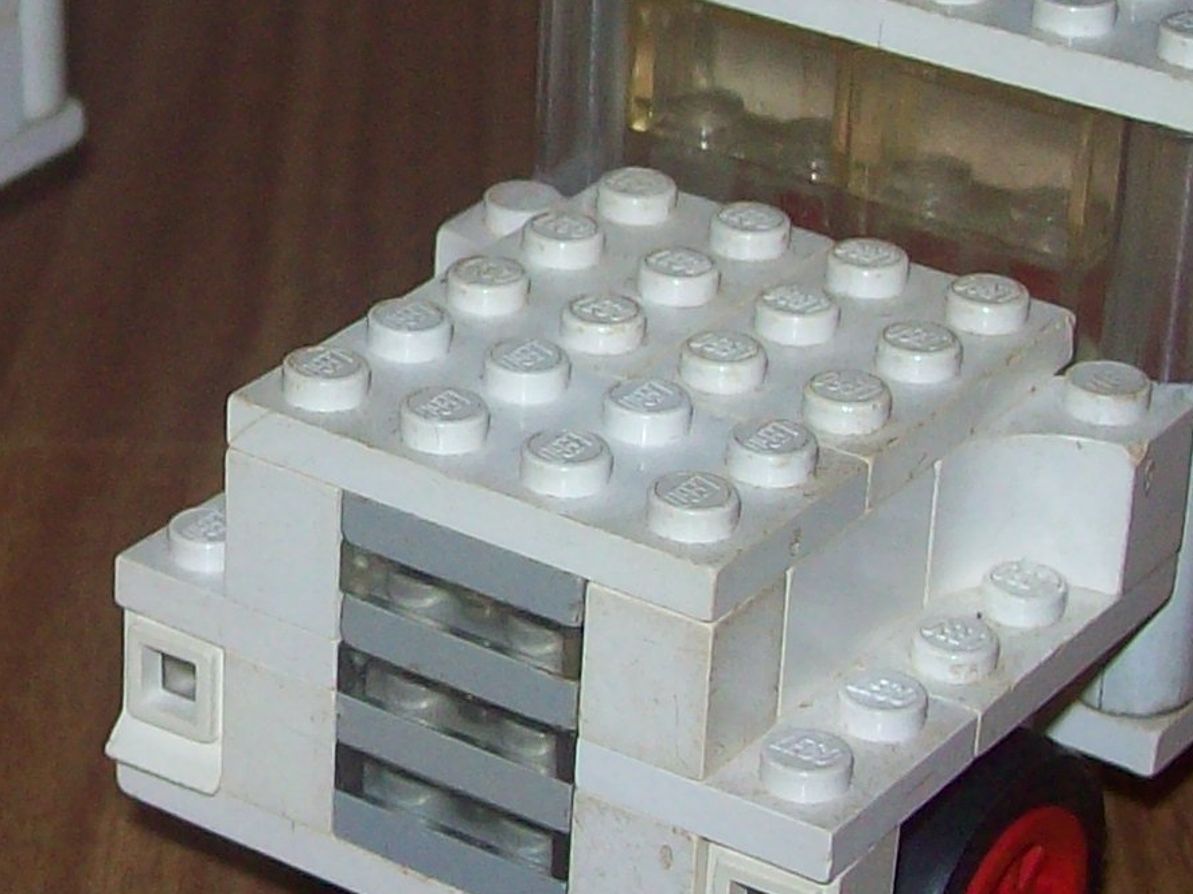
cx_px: -67
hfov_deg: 15.5
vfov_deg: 11.9
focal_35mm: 124
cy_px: 233
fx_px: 4273
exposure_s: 1/64
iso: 80
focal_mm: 6
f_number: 2.7
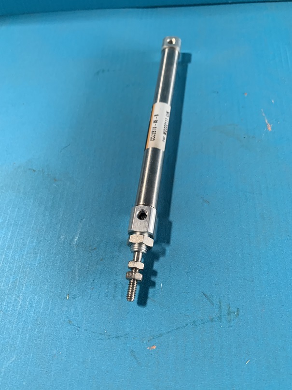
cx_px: 146
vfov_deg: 67.3
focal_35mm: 26
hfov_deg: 53.1
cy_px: 195
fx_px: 293
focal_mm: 4.25
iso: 125
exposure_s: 1/60
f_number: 1.8
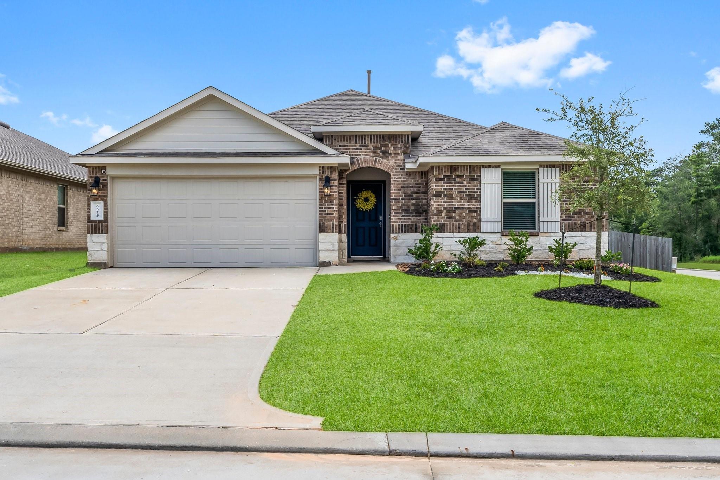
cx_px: 360
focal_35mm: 34
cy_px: 240
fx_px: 680
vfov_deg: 38.9
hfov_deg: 55.8
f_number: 8
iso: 800
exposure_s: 1/320
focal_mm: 22.7
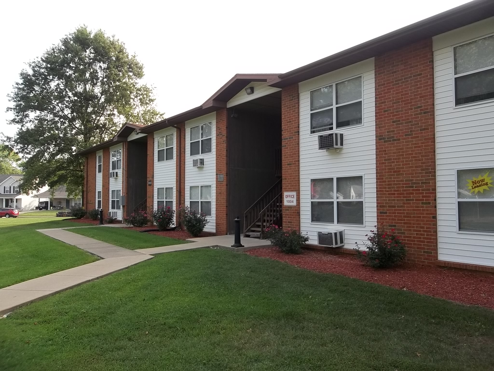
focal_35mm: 27
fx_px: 385
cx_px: 247
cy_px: 186
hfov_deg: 65.3
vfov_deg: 51.4
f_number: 3.5
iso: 80
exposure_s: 1/200
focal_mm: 4.9
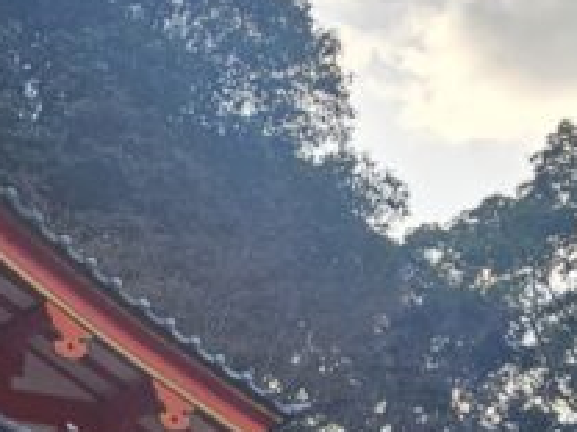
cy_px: 557
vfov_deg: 20.9
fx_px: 1067
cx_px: -58
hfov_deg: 27.6
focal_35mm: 64
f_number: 2.2
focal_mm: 2.2
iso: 50
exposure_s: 1/298
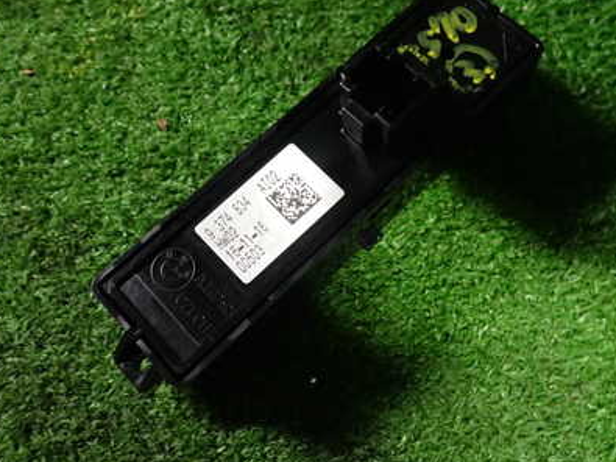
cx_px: 321
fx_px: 676
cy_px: 208
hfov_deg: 49.0
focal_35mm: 38
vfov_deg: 37.7
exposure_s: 1/30
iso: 640
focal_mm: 4.5
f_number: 2
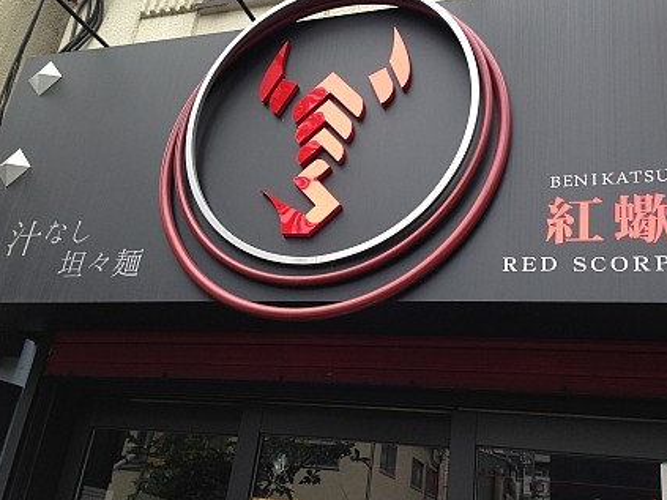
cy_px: 215
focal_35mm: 39
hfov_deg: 47.8
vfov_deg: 36.7
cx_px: 366
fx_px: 751
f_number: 2.4
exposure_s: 1/196
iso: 50
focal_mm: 4.13
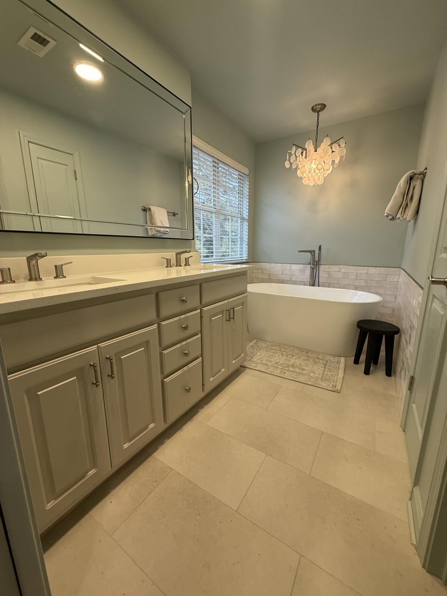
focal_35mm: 14
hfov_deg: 85.7
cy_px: 298
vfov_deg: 102.1
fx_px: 241
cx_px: 224
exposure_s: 1/120
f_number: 2.2
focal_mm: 2.22
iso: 200
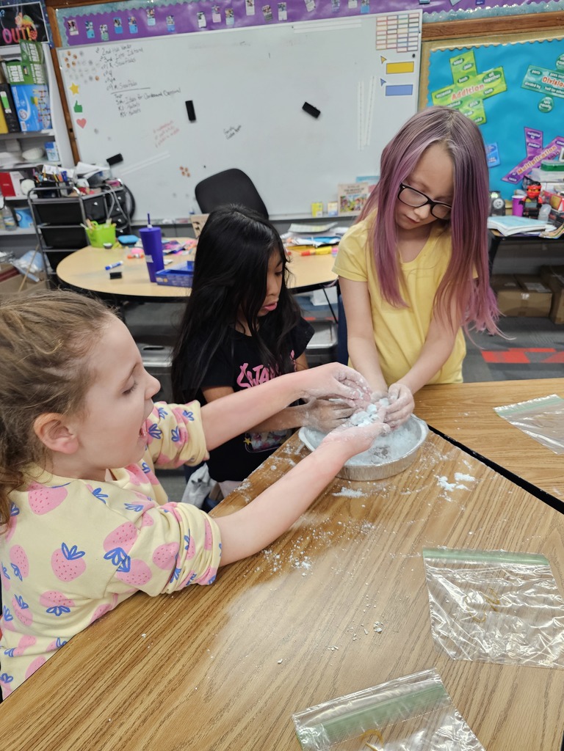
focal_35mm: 23
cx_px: 282
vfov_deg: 73.9
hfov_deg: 58.9
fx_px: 500
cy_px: 376
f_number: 1.7
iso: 400
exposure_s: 1/120
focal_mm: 6.3
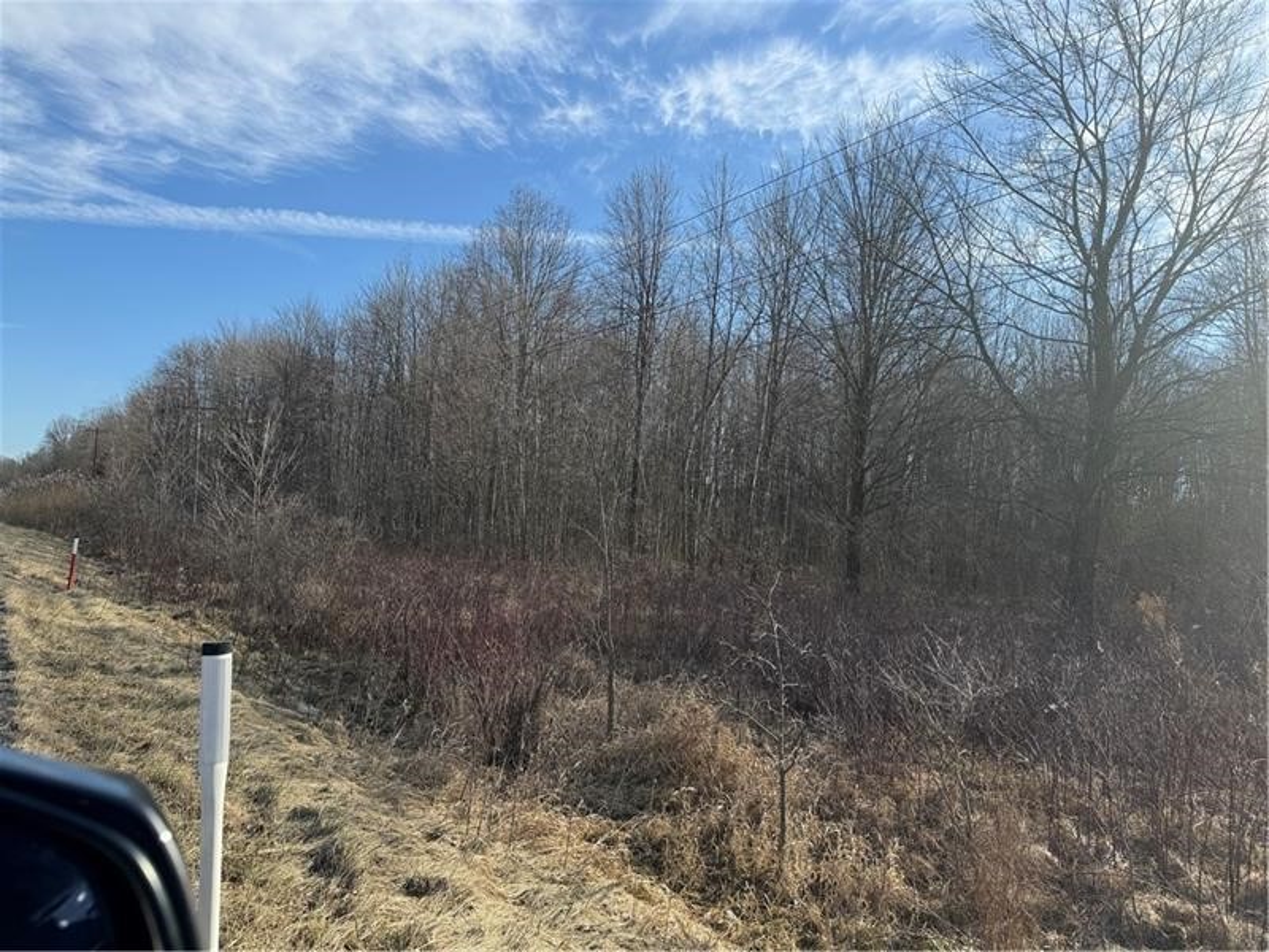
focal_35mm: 24
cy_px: 476
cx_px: 634
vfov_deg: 56.8
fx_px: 880
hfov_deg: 71.6
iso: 80
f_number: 1.78
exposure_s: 1/2959
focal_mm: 6.86
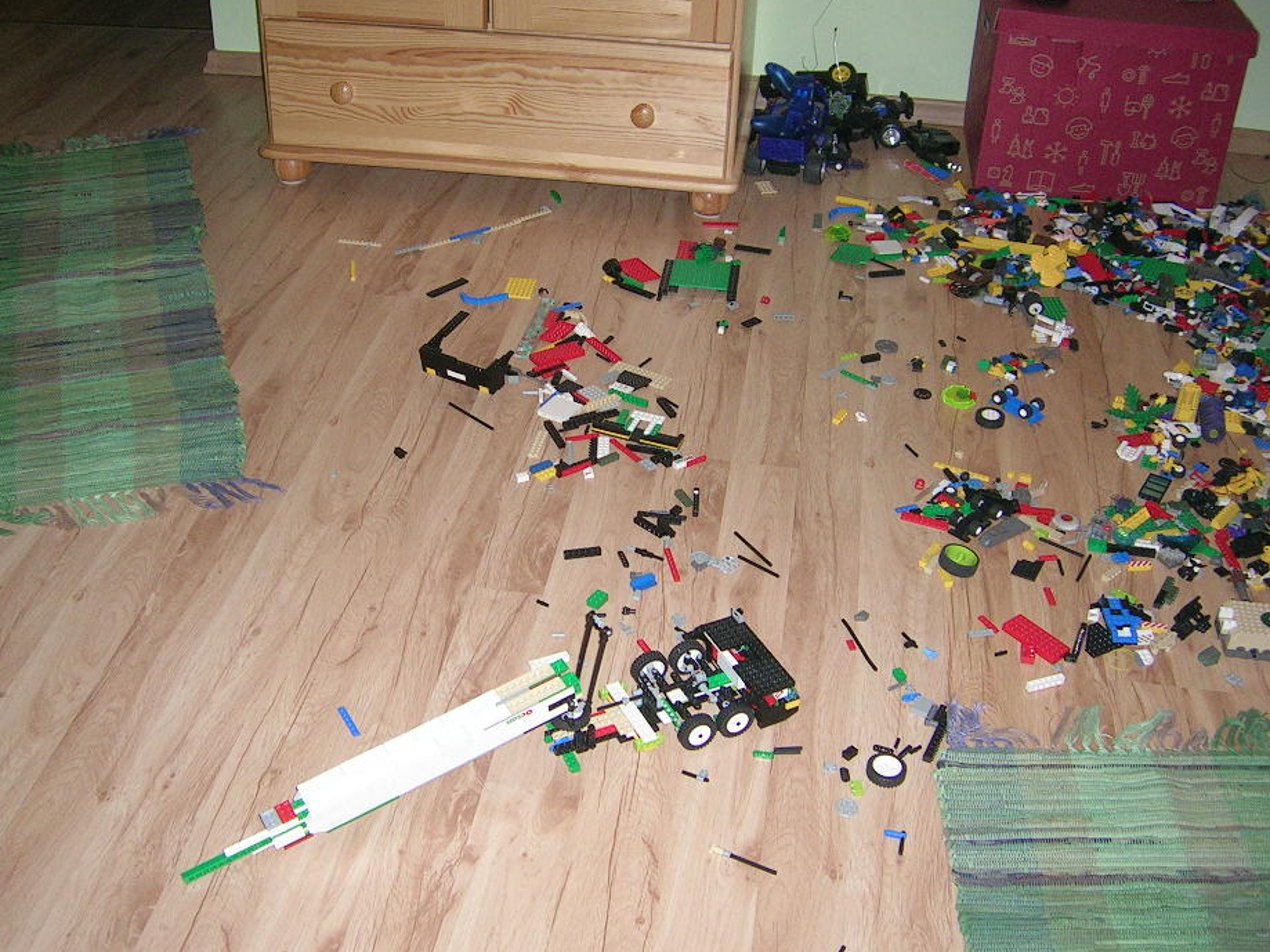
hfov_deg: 47.8
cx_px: 564
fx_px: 1431
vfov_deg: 36.8
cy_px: 491
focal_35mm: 39
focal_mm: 5.4
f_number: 2.8
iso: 114
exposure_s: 1/60.1
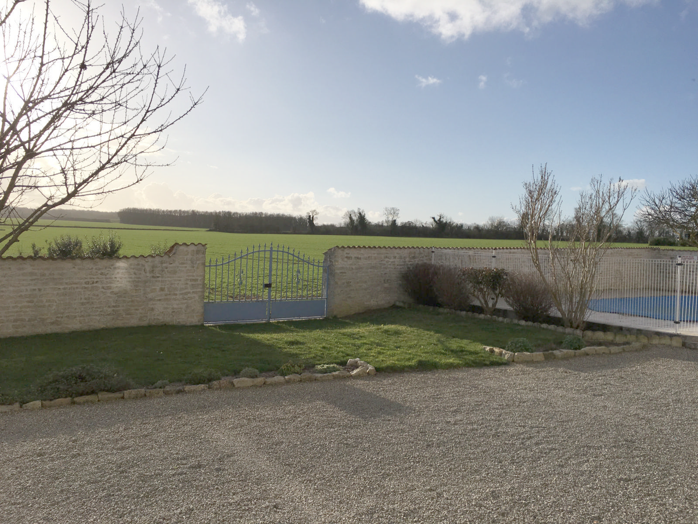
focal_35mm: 29
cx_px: 349
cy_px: 262
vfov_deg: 48.2
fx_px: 585
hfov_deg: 61.7
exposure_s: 1/3846
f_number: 2.2
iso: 25
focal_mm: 4.15
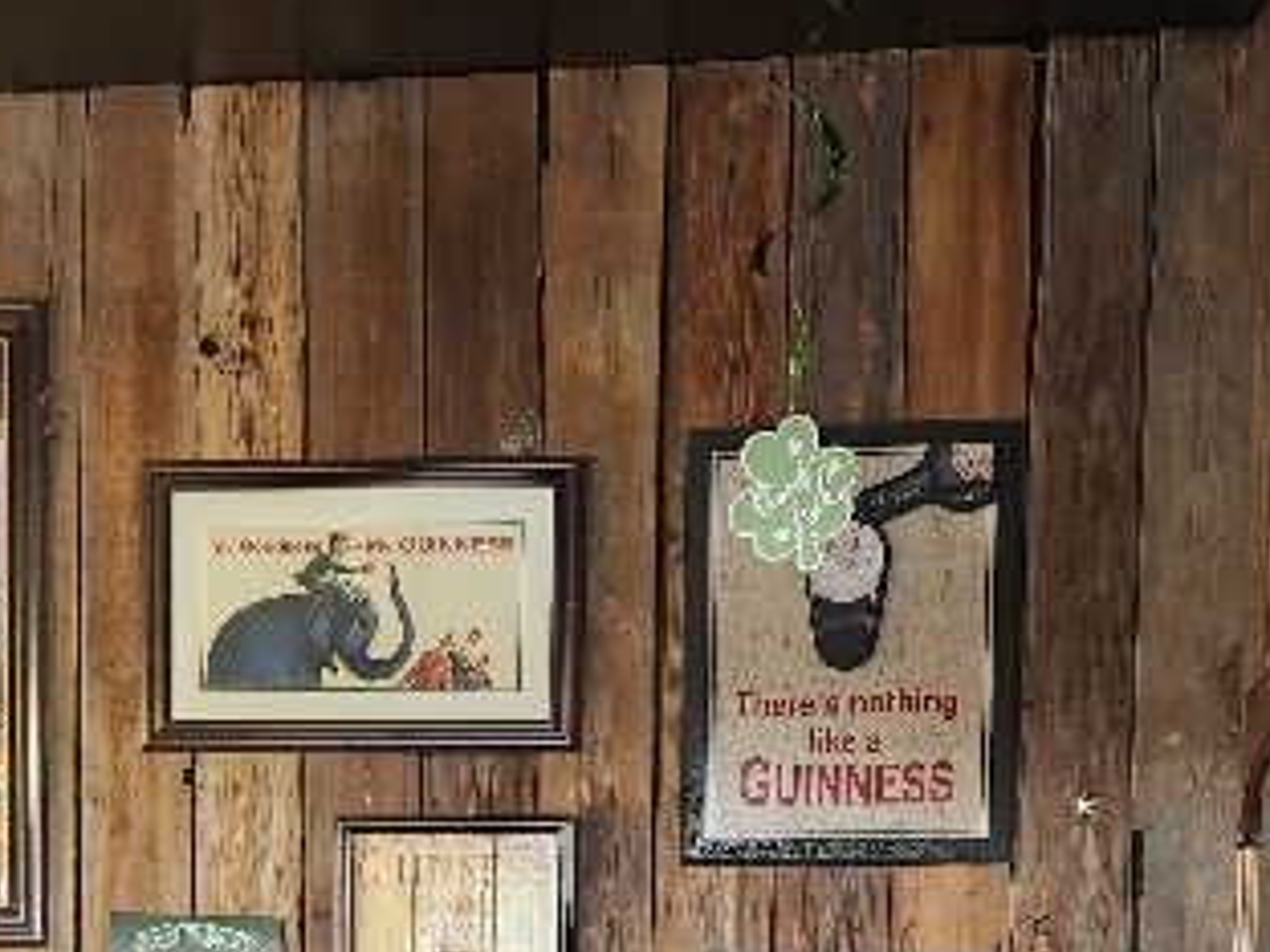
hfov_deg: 32.7
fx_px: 2165
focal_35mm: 59
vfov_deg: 22.5
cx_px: 598
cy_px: 1204
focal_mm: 5.54
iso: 500
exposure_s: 1/30
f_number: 1.8
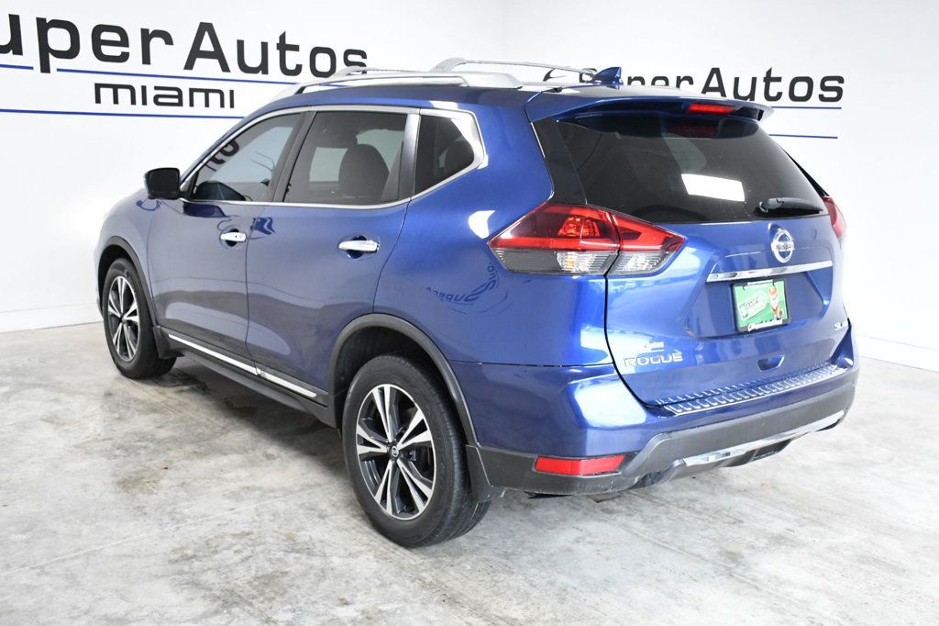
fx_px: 939
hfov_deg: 53.1
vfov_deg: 36.8
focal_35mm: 36
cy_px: 313
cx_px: 470
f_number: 7.1
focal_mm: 24
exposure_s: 1/200
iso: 2500
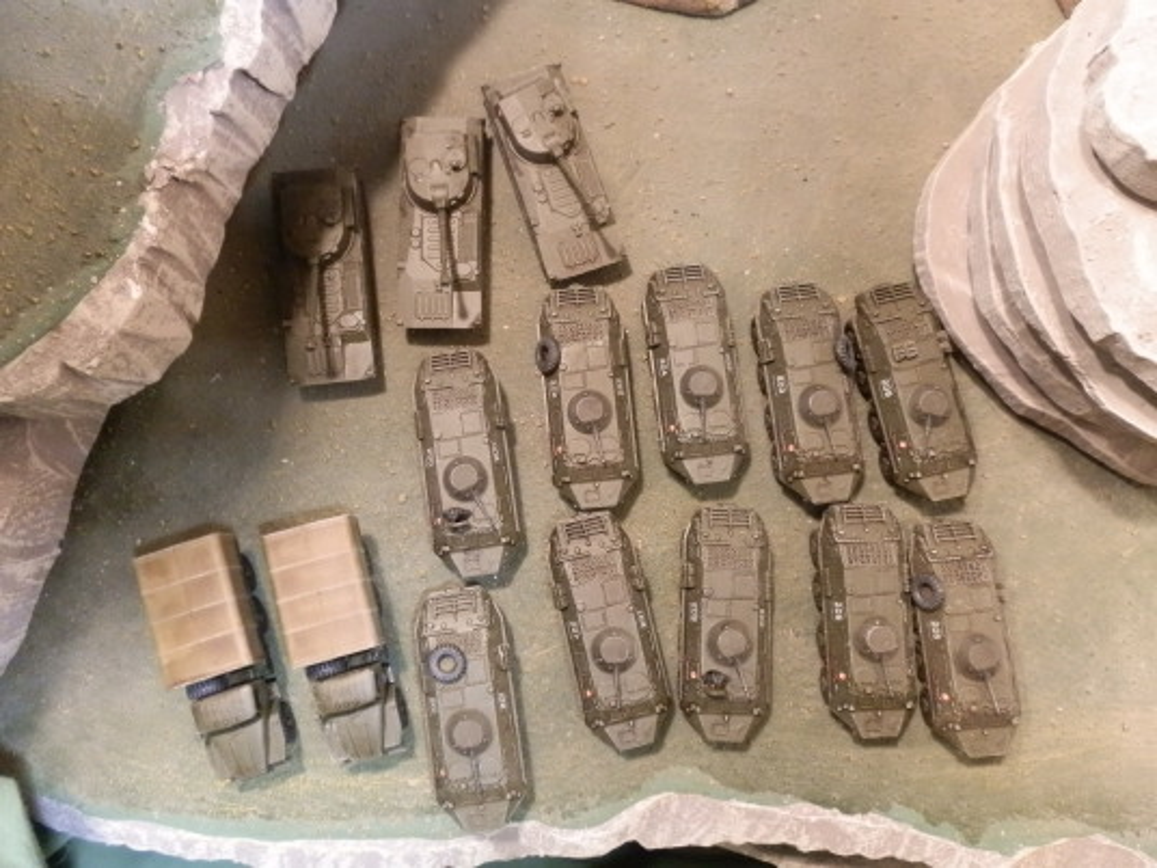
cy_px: 434
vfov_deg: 49.7
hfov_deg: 63.4
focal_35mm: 28
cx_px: 578
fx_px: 936
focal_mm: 5
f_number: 3.1
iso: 400
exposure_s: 1/30
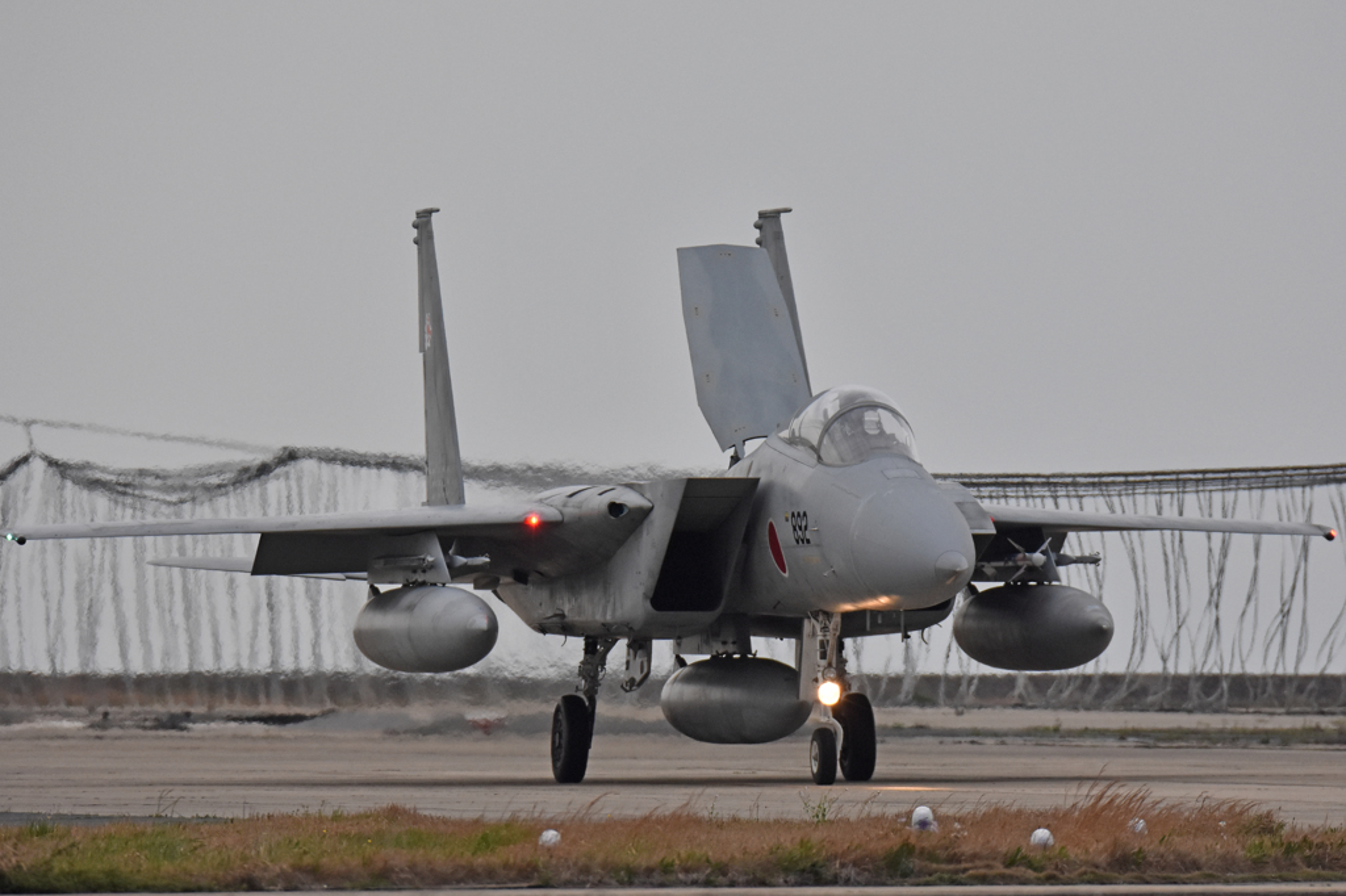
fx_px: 24667
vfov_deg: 2.1
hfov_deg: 3.1
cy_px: 448
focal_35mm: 660
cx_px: 673
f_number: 6.3
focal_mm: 440
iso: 1100
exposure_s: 1/1250
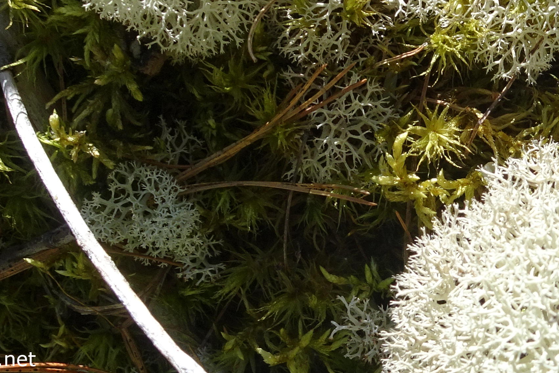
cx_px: 495
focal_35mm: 72
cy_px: 252
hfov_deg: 27.2
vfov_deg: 18.9
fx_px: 1118
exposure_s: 1/640
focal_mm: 4.1
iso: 80
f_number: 3.5
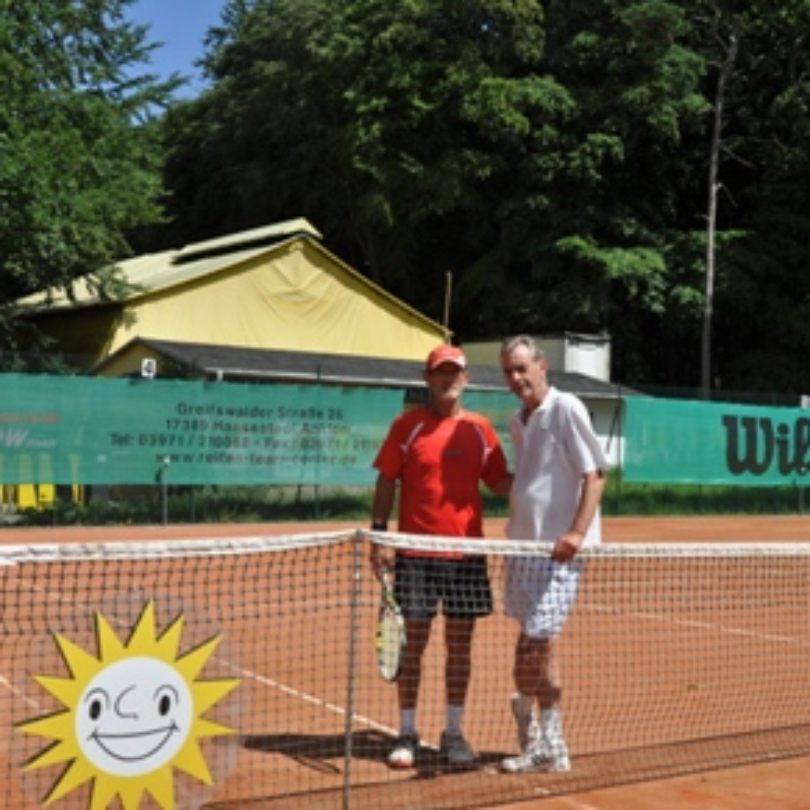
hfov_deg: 36.0
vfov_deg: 36.1
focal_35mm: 47
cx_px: 445
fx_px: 1244
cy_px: 404
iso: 200
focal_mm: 24
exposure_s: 1/400
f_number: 10
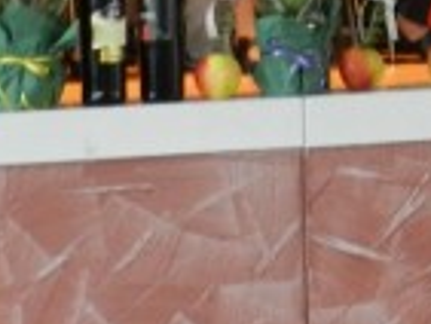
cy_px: -352
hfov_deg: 8.0
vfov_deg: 6.0
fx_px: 2991
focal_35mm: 240
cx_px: 718
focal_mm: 9.4
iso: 800
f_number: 4.4
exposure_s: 1/50
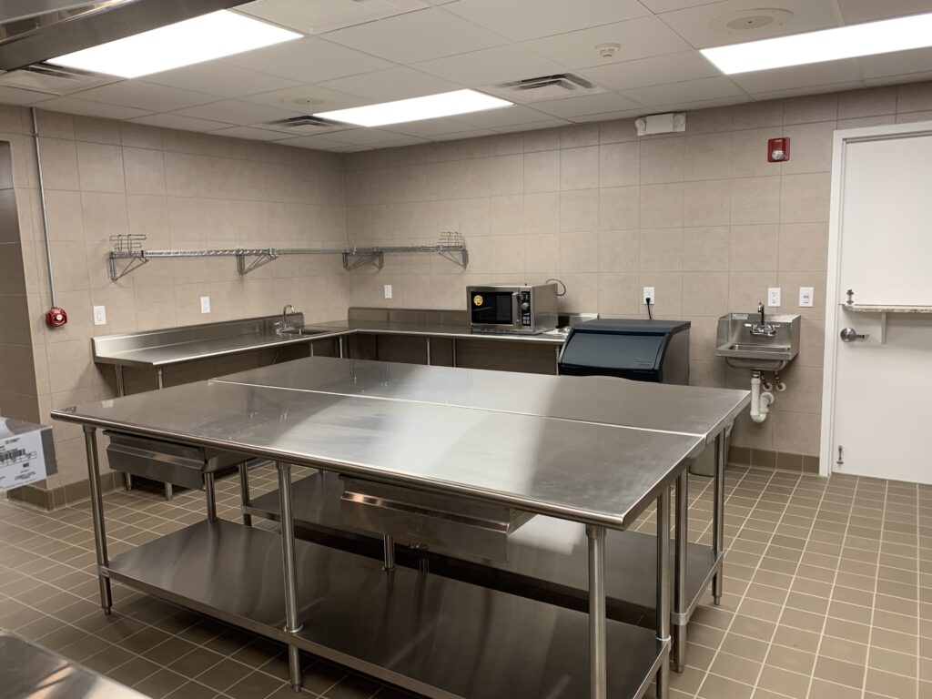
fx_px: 700
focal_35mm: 26
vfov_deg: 53.1
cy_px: 350
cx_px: 466
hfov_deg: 67.3
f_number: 1.8
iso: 100
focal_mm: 4.25
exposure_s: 1/60
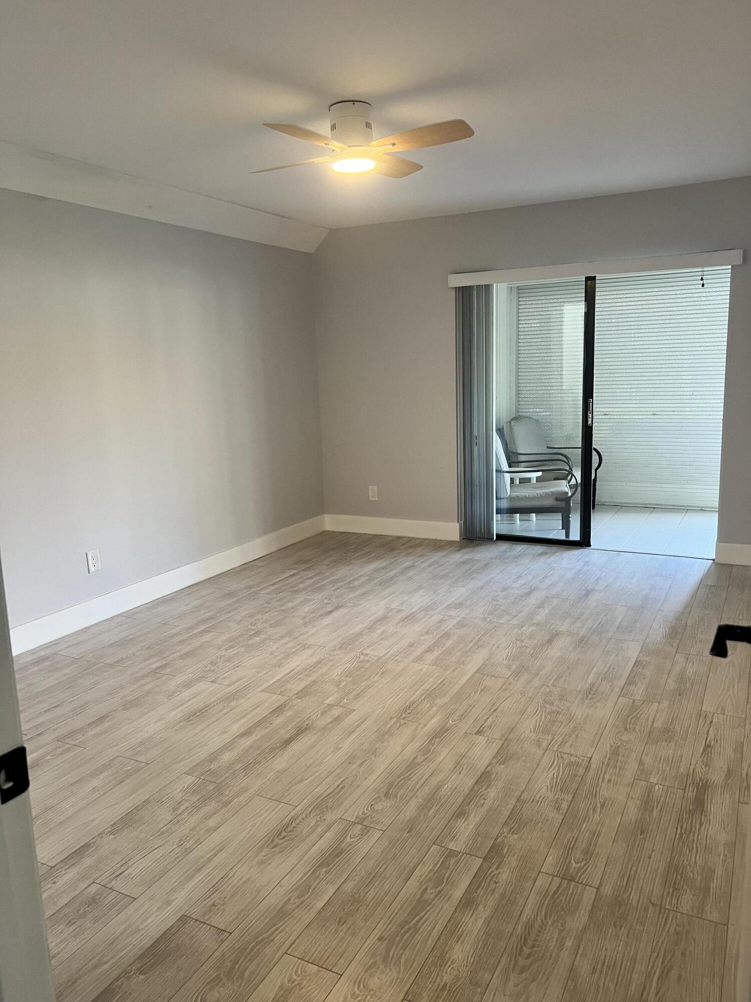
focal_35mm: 26
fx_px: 752
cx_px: 376
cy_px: 501
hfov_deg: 53.1
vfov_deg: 67.3
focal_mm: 5.7
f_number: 1.5
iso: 100
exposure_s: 1/60
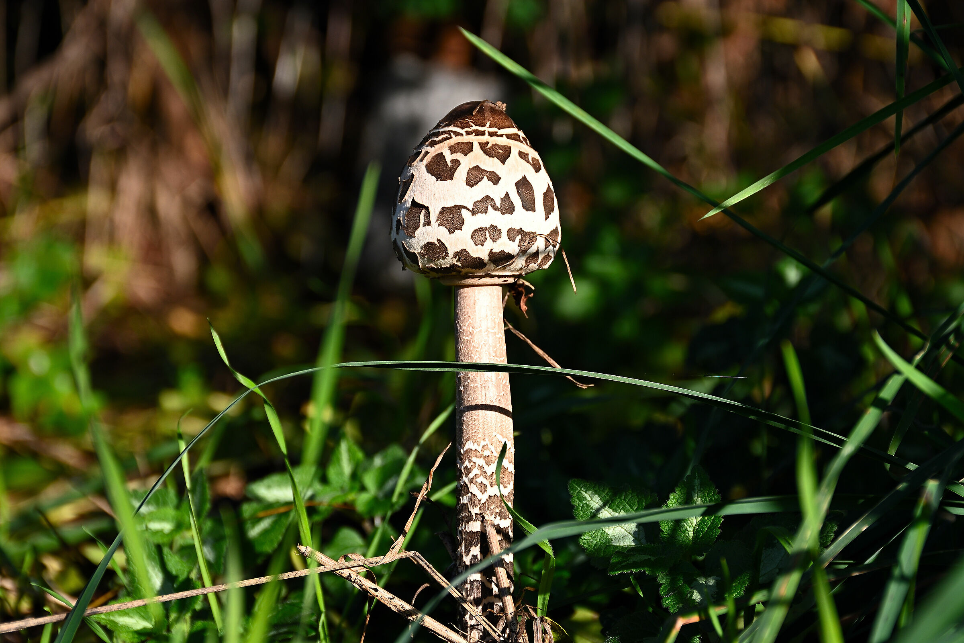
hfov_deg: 15.2
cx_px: 482
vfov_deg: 10.2
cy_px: 322
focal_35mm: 135
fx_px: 3615
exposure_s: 1/200
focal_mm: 90
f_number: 10
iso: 100
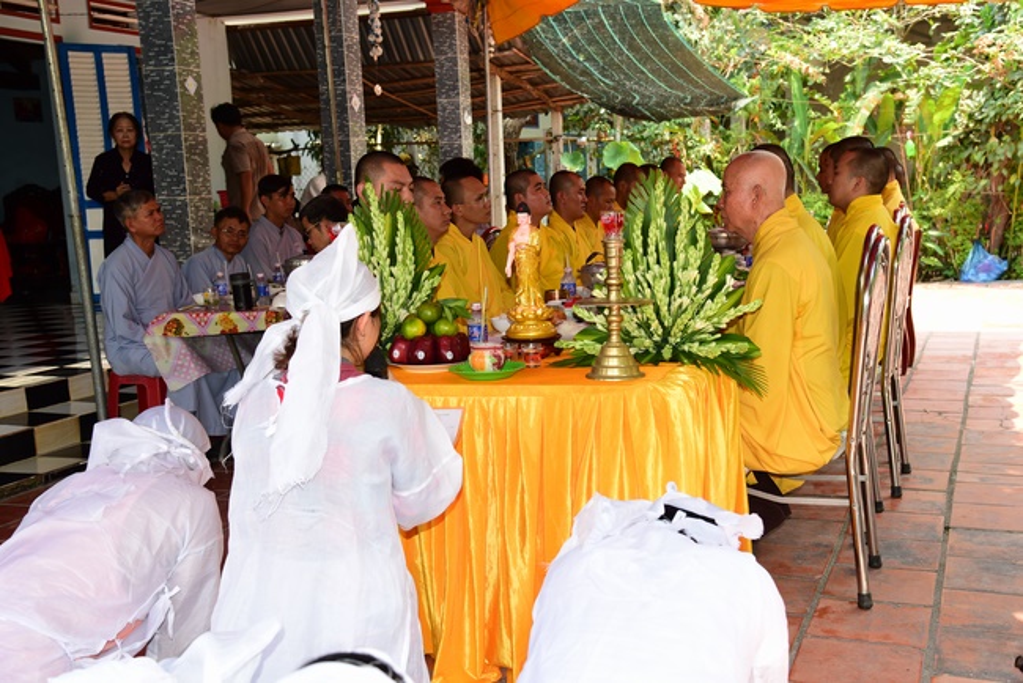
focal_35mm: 44
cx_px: 512
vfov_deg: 30.5
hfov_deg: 44.5
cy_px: 342
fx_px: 1251
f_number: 5.6
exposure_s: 1/100
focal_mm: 44
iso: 250
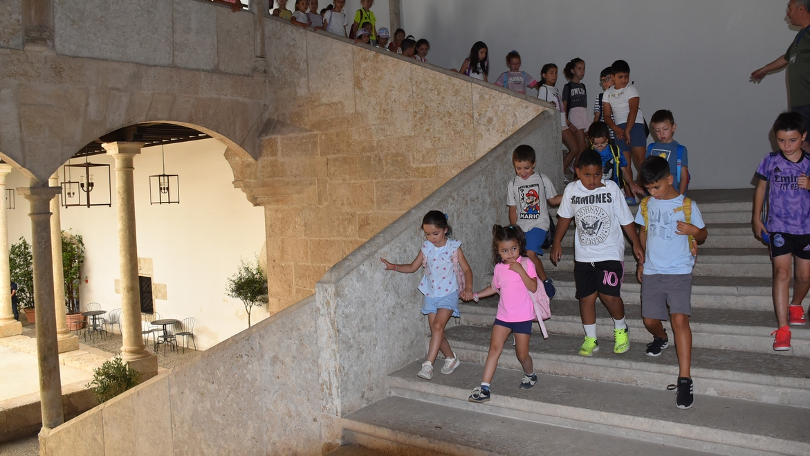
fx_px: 623
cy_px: 187
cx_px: 401
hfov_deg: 66.1
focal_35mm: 29
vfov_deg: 40.1
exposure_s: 1/100
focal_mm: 18
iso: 800
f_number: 5
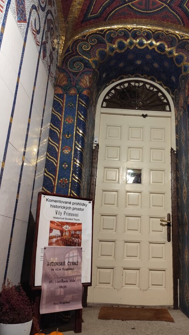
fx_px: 258
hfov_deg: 39.6
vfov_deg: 66.1
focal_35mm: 29
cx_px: 130
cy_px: 167
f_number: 1.65
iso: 800
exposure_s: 1/25
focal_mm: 6.19
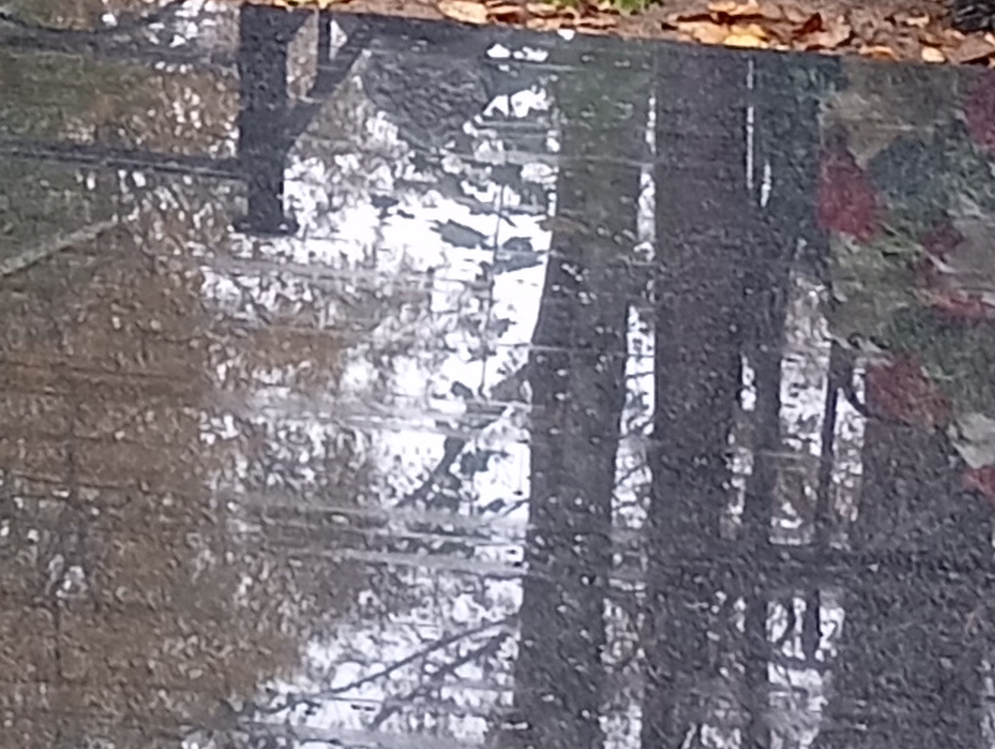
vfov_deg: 8.7
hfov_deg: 11.3
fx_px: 4836
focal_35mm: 168
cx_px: -503
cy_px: -199
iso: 404
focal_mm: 4.27
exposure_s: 1/50
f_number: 1.8
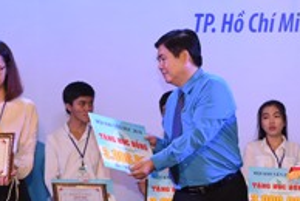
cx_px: 8
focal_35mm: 246
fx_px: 2053
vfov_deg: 5.6
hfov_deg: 8.3
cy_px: 139
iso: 800
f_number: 5.6
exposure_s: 1/125
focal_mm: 56
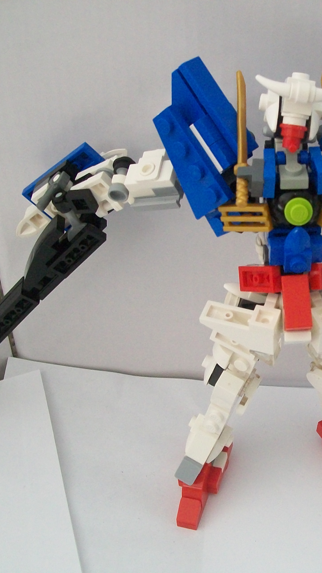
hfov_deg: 22.1
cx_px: 286
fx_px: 805
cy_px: 290
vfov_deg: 39.2
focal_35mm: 53
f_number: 2.7
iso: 160
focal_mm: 6
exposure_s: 1/40
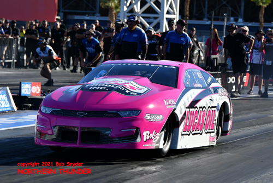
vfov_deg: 7.5
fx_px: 1388
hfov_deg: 11.2
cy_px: 92
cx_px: 136
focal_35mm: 183
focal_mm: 122
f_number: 5.6
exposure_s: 1/1000
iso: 160
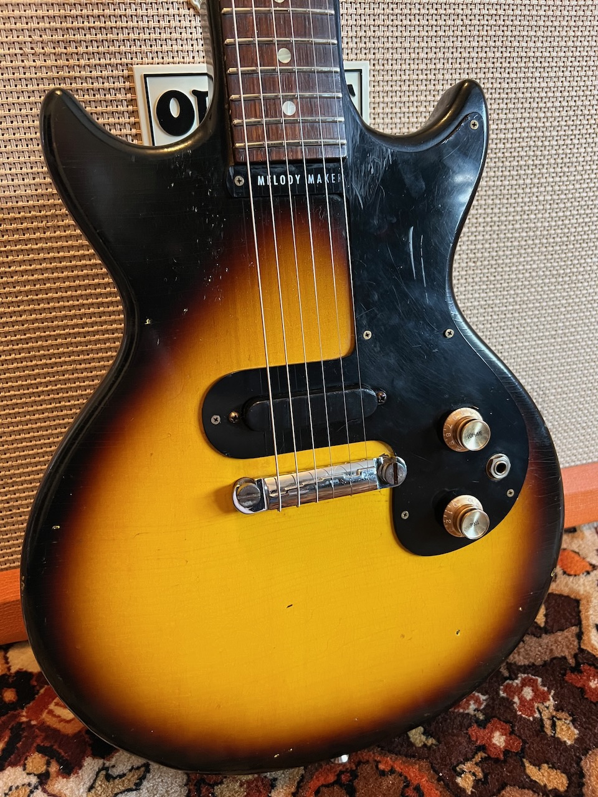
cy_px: 398
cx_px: 299
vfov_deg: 67.3
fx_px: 599
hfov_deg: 53.1
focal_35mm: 26
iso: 400
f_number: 1.5
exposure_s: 1/50
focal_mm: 5.7
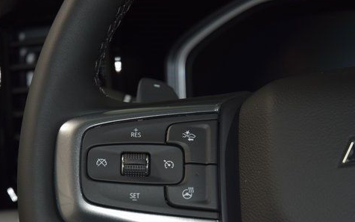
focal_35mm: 144
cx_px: 133
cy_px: 143
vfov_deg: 9.1
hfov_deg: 14.5
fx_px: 1393
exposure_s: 1/60
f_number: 4.5
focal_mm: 70
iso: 900
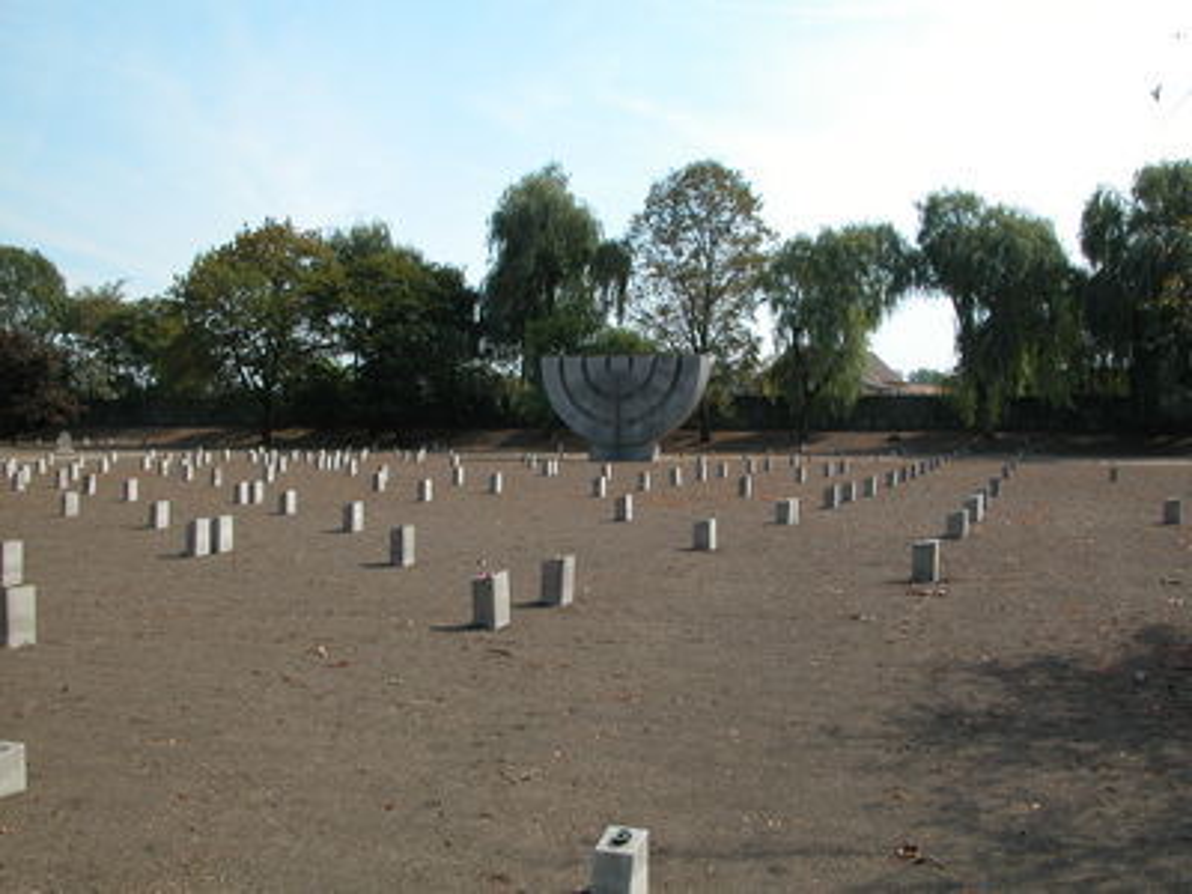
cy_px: 447
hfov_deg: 51.4
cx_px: 596
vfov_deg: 39.7
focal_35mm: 36
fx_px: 1240
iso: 100
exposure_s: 1/285
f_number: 6.3
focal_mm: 9.2
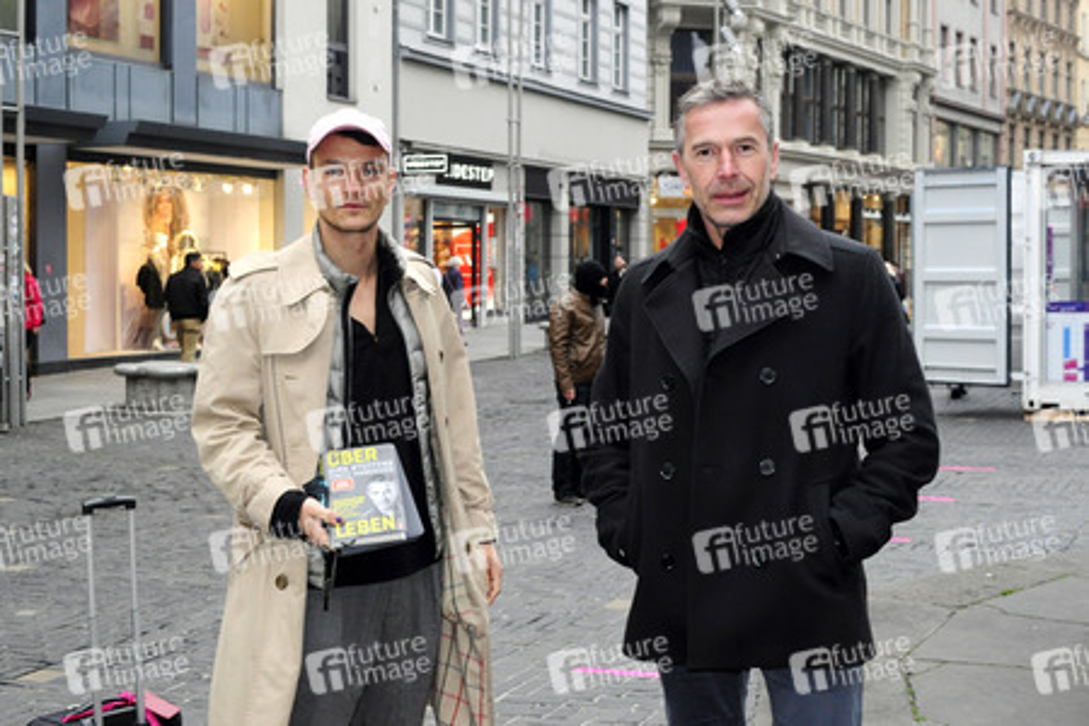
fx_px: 1407
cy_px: 363
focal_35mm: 46
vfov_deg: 28.9
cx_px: 544
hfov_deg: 42.3
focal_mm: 31
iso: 1000
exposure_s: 1/200
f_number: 6.3
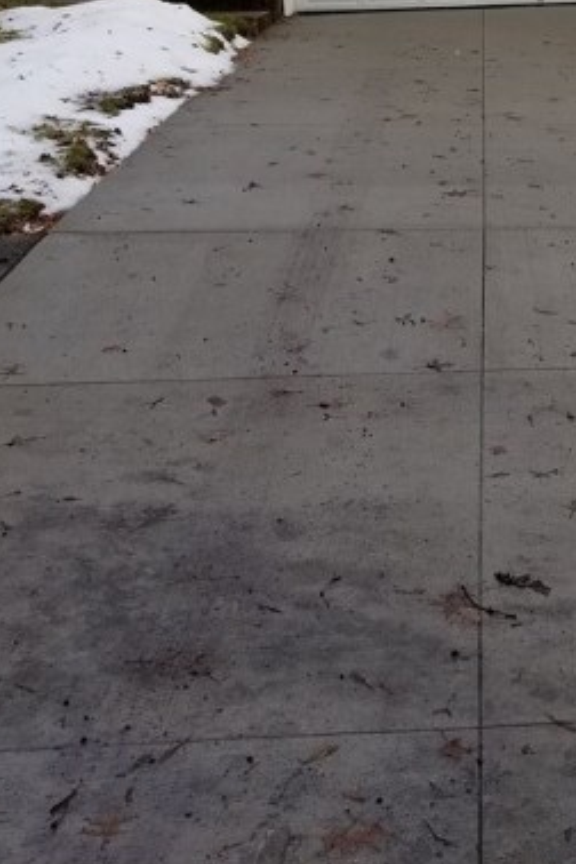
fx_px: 1320
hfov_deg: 23.4
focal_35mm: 55
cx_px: 594
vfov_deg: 34.2
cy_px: 82
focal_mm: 4.25
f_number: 1.7
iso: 50
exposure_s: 1/672
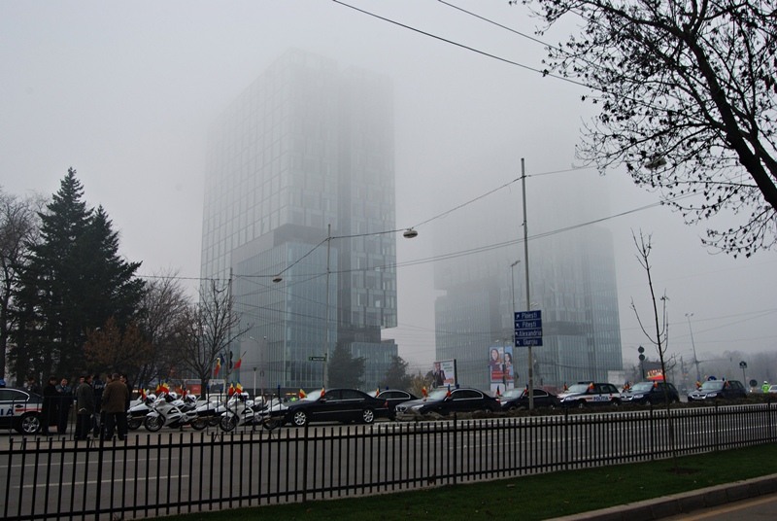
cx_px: 388
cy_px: 260
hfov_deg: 61.9
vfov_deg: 43.7
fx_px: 648
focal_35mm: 30
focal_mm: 20
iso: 200
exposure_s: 1/20
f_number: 13
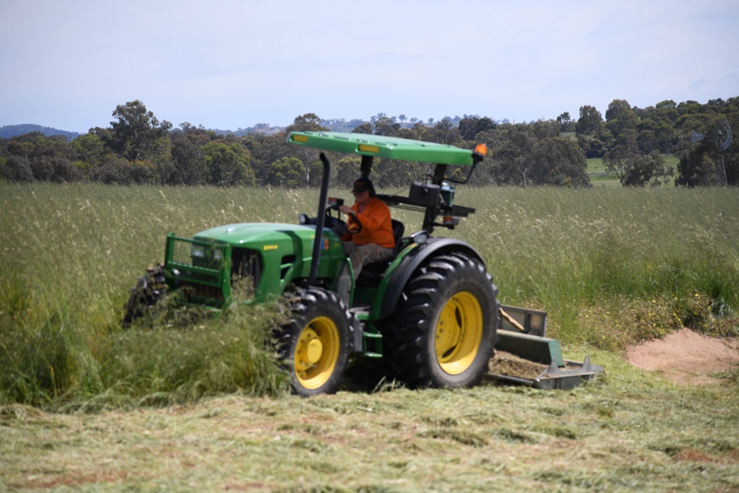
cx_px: 370
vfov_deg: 11.4
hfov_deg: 17.1
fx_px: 2463
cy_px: 246
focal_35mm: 120
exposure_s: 1/4000
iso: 400
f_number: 4
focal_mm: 120
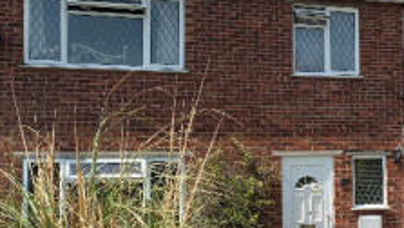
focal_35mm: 74
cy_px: 140
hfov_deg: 27.8
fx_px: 794
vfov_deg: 16.4
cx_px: 343
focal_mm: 4.25
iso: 25
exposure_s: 1/1468
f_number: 1.8
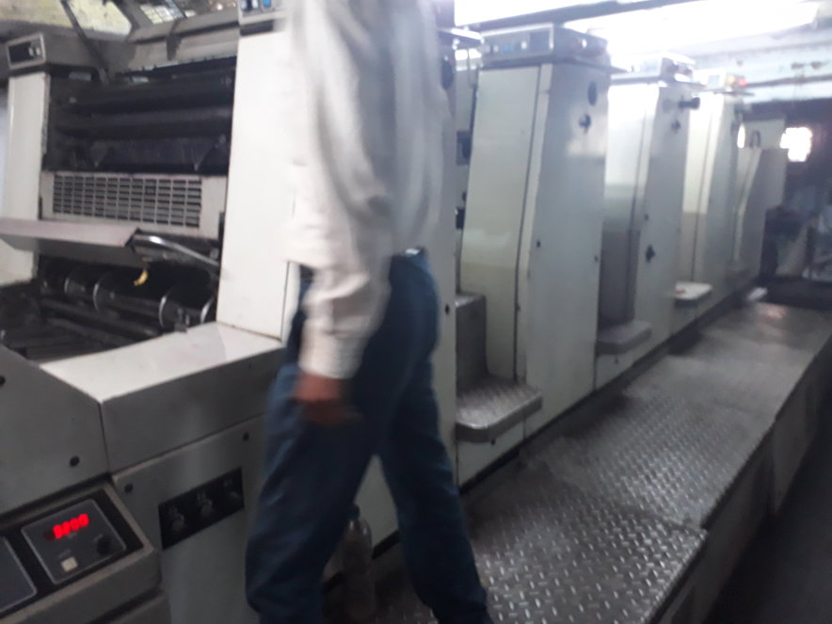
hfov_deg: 65.3
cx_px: 416
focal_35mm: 27
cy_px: 312
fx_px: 649
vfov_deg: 51.4
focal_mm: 3.6
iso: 320
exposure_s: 1/17
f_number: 1.9
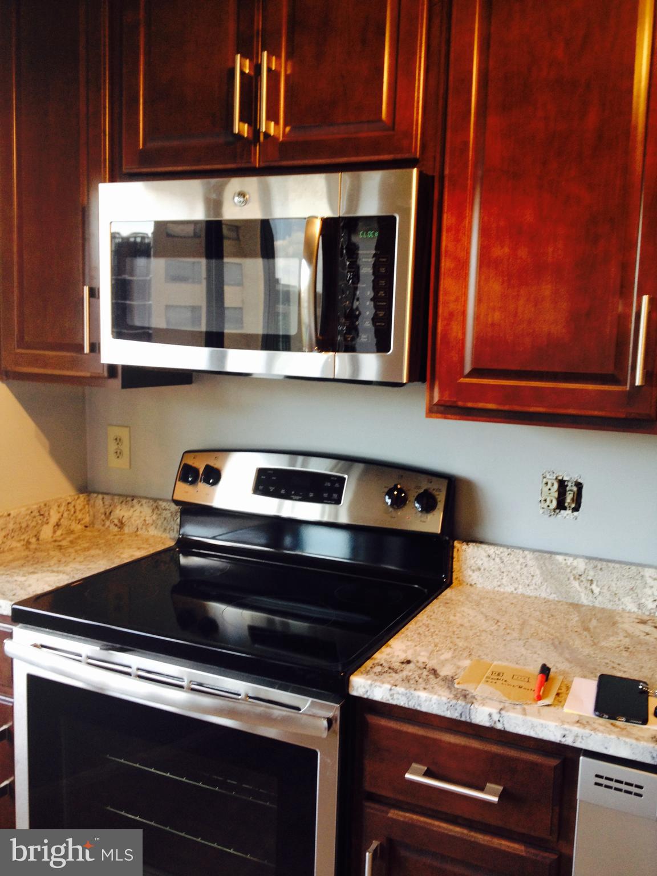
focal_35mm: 35
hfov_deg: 40.7
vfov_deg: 52.6
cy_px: 438
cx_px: 328
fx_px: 886
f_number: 2.4
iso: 64
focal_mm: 4.28
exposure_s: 1/20
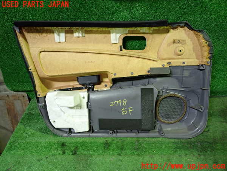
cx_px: 114
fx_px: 164
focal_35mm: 25
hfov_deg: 69.4
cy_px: 86
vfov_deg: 54.9
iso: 320
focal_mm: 4.5
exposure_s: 1/30
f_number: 2
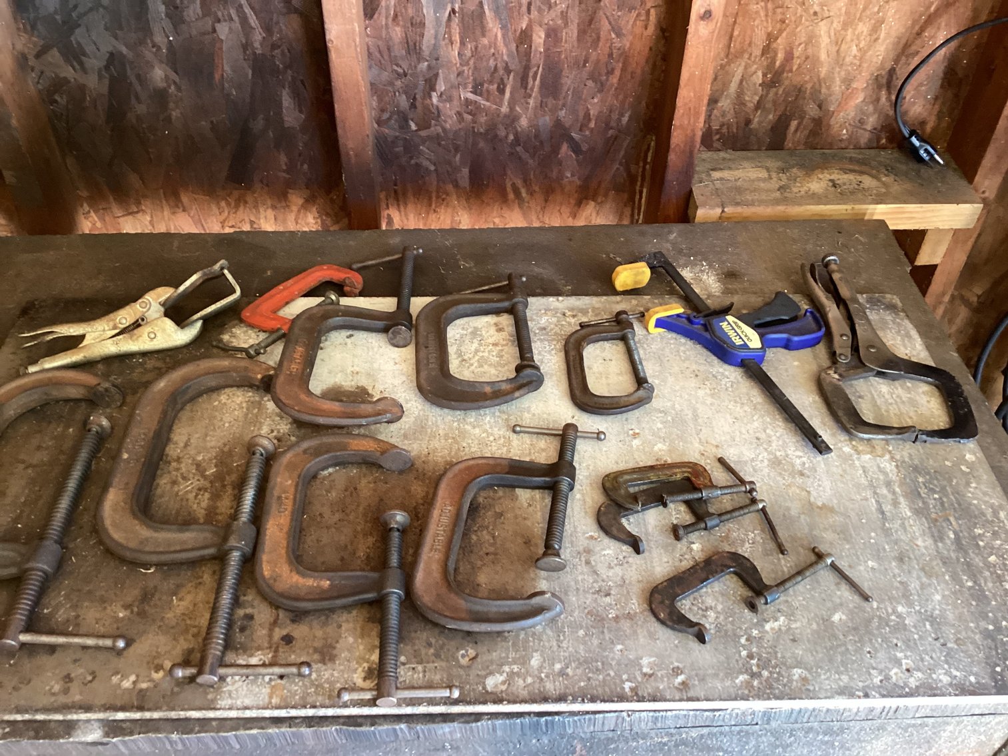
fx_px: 903
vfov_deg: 45.4
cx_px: 504
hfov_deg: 58.3
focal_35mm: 31
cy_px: 378
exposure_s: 1/50
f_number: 2.4
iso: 250
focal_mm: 3.3
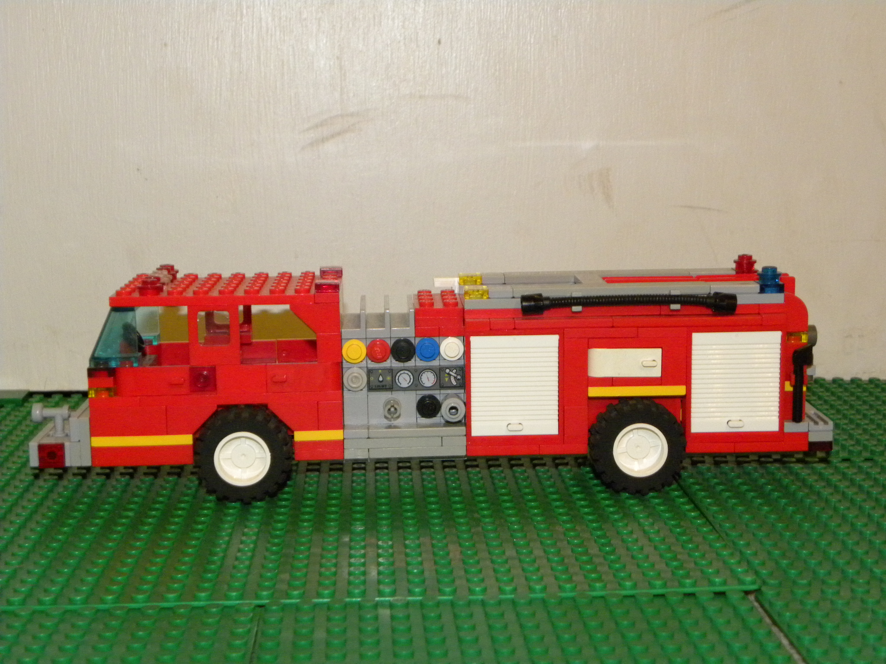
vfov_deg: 25.2
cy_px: 332
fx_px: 1485
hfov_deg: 33.2
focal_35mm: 58
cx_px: 443
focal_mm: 10.3
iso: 400
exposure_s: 1/30
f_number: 3.5
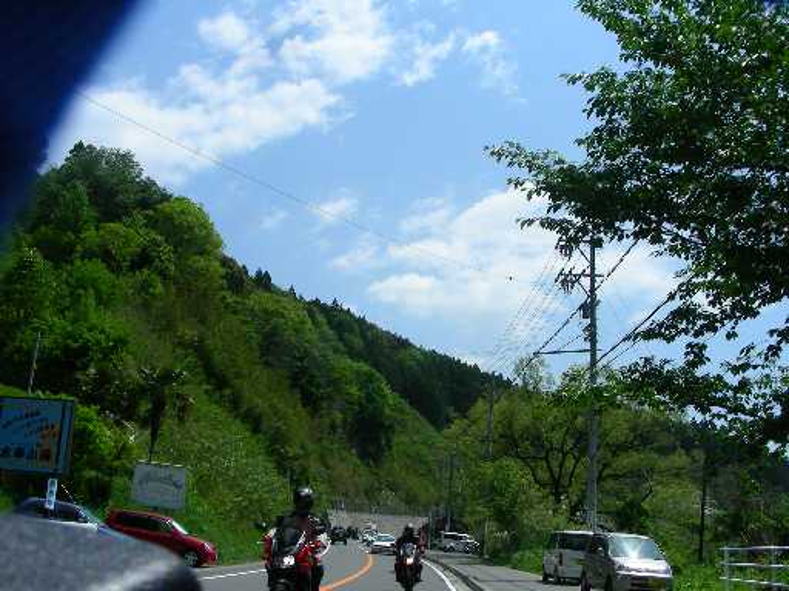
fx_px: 866
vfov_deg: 37.7
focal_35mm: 38
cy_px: 296
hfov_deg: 49.0
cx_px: 394
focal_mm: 6.3
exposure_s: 1/597
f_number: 5.6
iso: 50
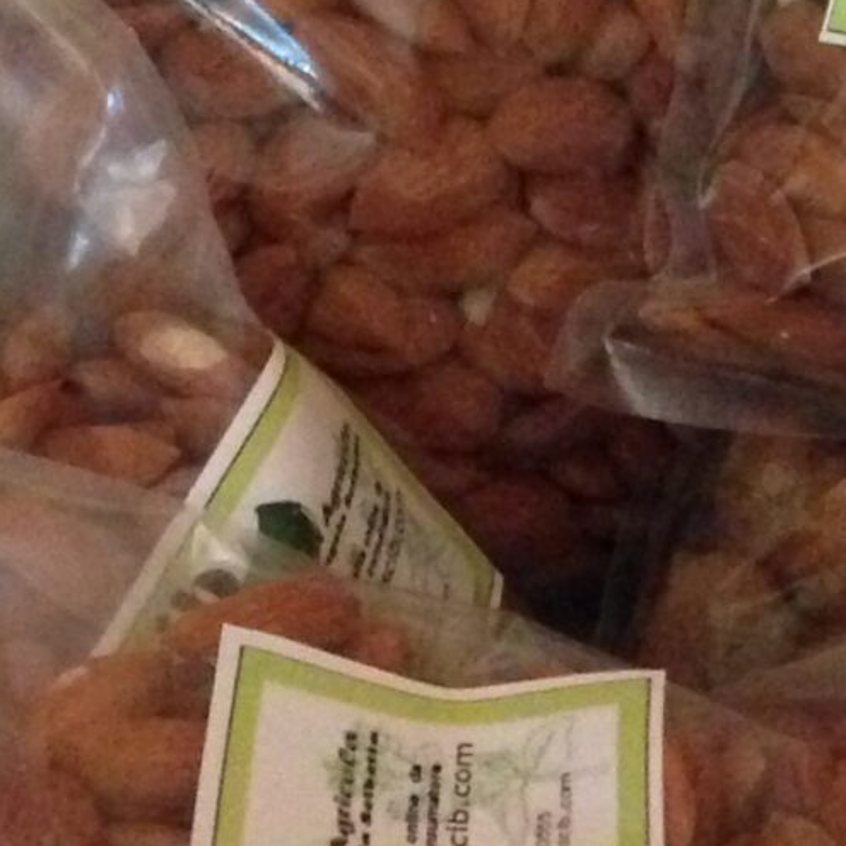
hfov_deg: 11.5
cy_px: 990
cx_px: 600
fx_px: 4175
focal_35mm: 151
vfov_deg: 11.4
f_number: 2.4
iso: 800
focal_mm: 4.13
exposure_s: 1/15
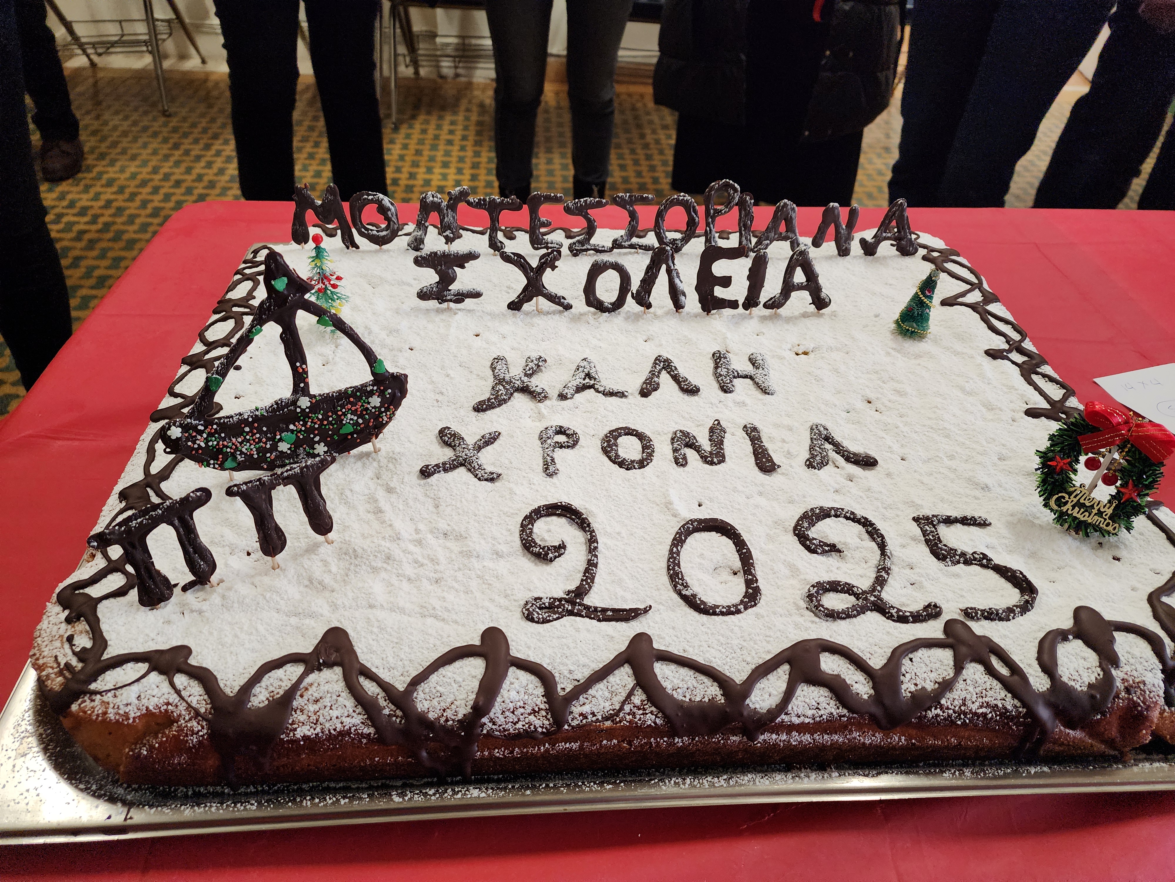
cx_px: 588
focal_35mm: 23
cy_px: 441
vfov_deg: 58.9
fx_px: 781
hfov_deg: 73.9
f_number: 1.8
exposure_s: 1/100
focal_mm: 6.4
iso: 640
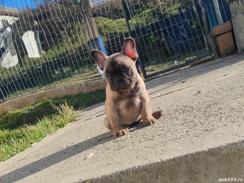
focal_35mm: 48
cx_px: 122
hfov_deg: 39.7
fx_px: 338
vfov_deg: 30.3
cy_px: 92
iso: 50
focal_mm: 6.12
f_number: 1.9
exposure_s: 1/510
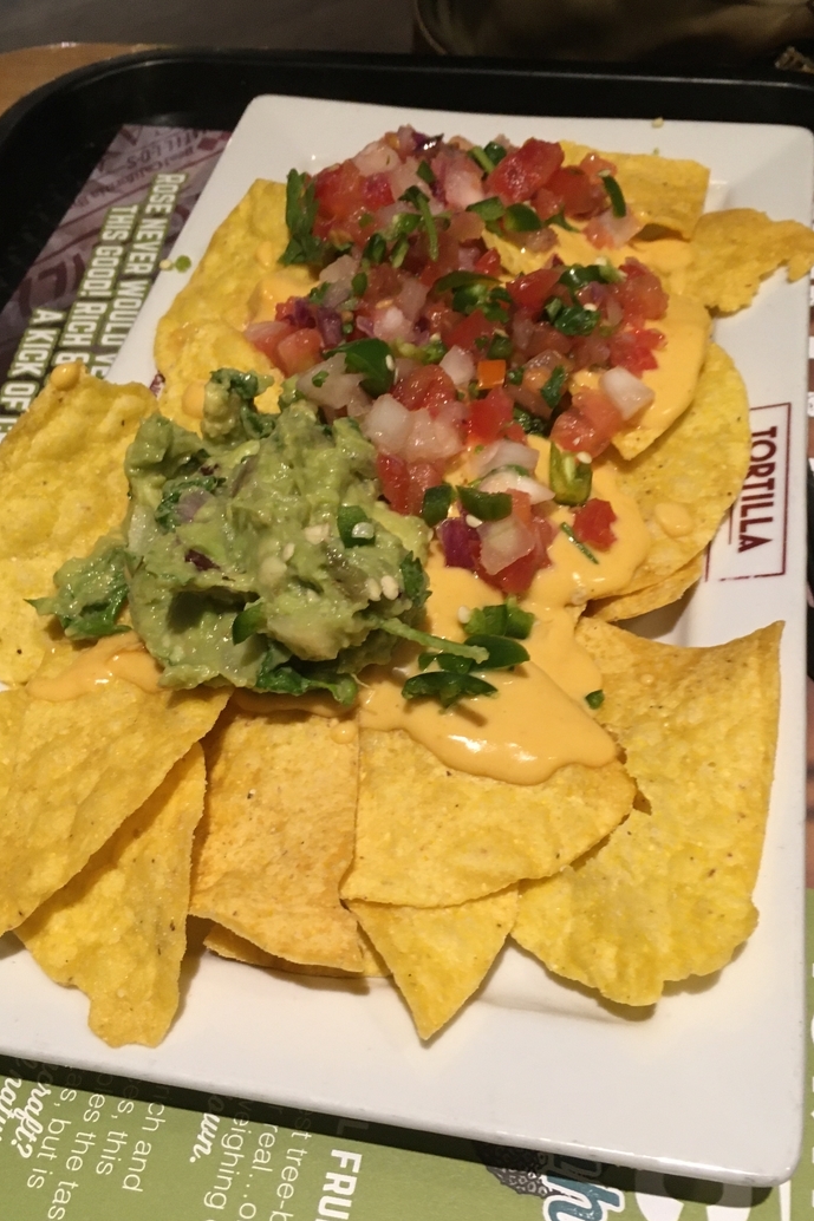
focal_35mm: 35
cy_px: 626
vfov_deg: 54.4
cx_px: 456
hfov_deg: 37.8
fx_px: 1187
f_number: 2.2
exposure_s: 1/33
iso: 160
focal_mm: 4.15
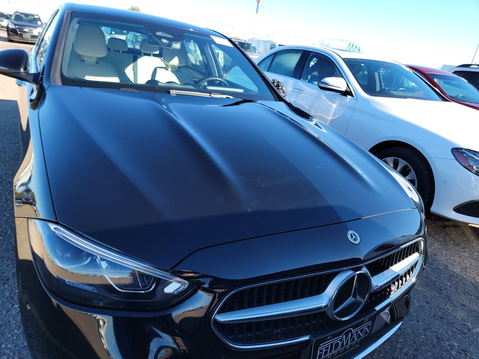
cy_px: 180
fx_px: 332
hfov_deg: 71.6
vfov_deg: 56.8
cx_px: 240
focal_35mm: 24
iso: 50
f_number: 1.8
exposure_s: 1/215
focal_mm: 6.7
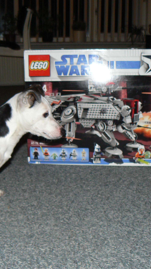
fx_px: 377
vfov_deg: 39.2
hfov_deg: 22.6
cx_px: 81
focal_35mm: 53
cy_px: 134
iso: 100
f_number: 2.8
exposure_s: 1/30
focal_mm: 6
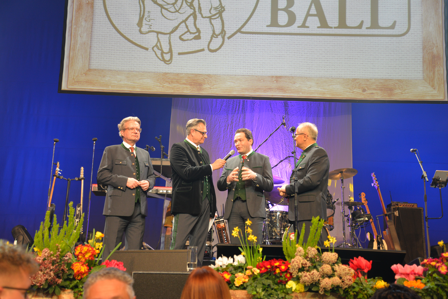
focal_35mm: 52
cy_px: 150
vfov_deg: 26.0
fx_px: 647
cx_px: 224
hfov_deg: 38.2
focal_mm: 52
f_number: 4.2
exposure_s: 1/60
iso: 800
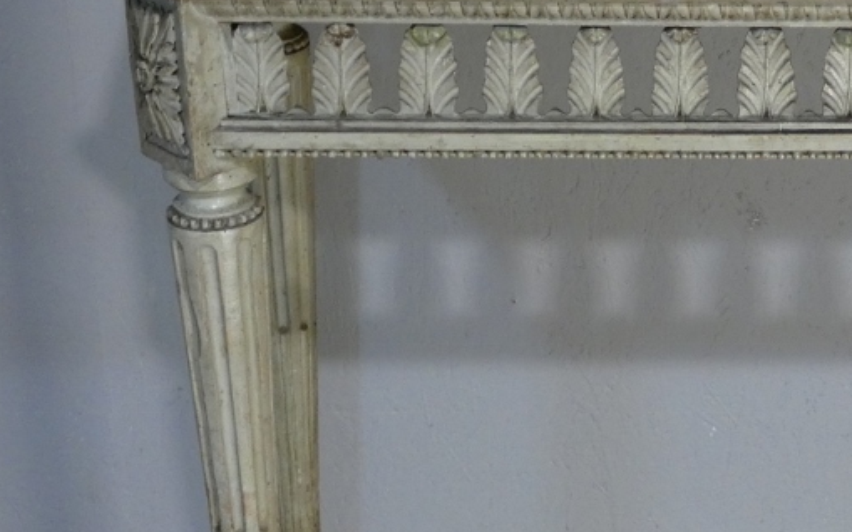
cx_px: 755
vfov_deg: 10.1
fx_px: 3018
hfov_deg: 15.9
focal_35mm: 130
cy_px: 309
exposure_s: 1/80
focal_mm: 10.8
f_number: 4.1
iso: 500
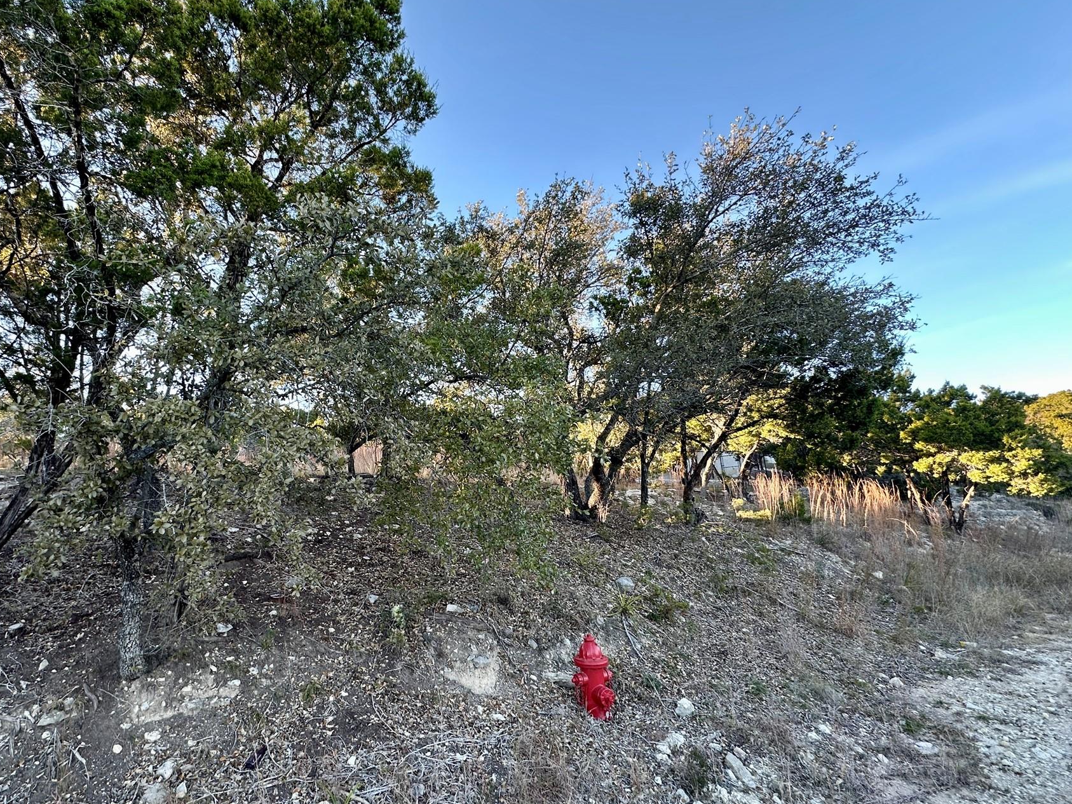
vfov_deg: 74.7
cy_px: 409
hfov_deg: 90.4
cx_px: 458
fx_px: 526
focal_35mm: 17
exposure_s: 1/99
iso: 50
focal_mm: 2.22
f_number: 2.2
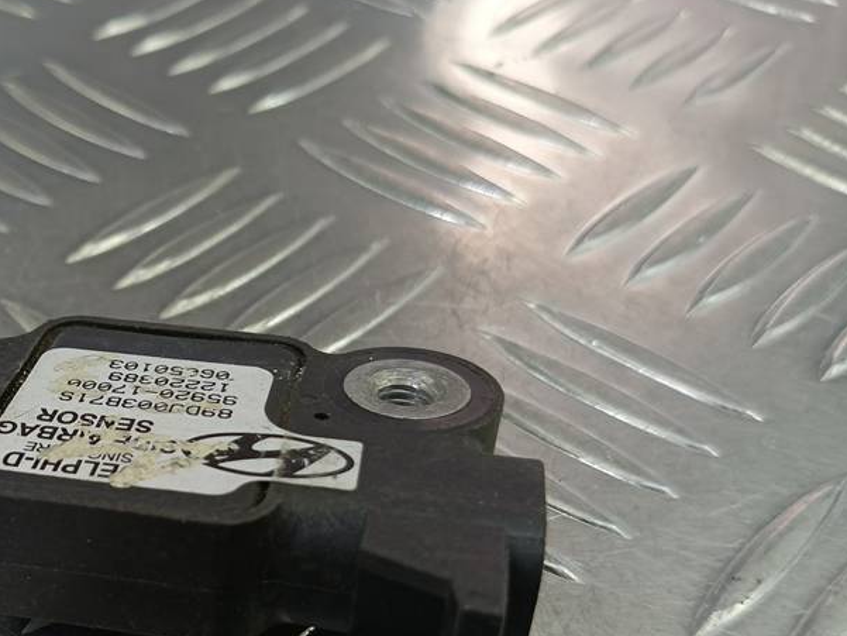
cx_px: 155
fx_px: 1126
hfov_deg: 39.4
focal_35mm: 46
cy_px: 503
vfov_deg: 30.8
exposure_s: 1/50
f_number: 1.6
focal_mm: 4.11
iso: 88
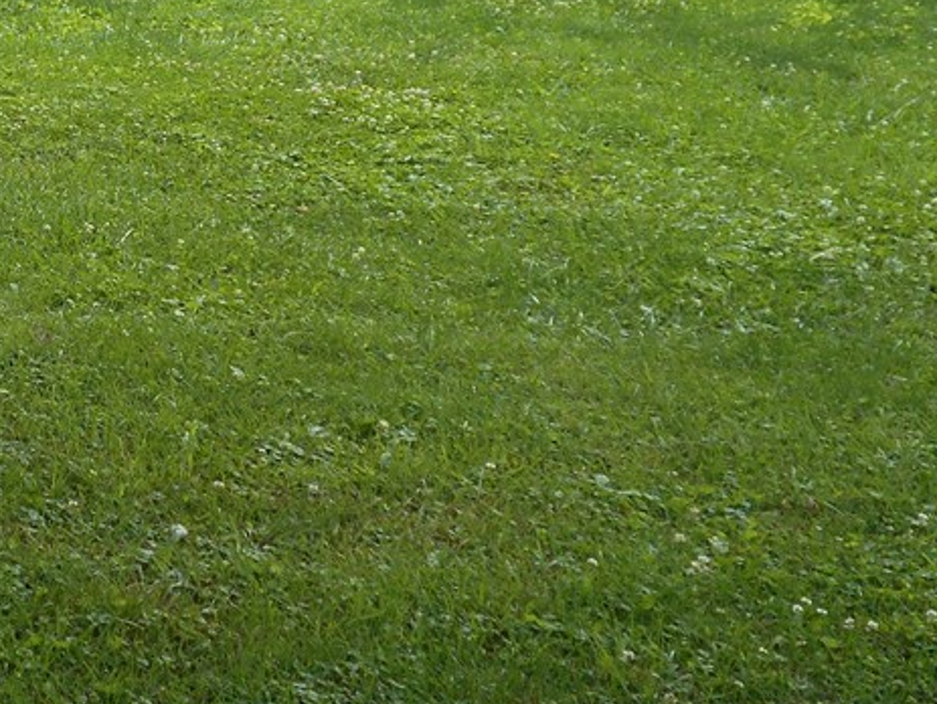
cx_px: -45
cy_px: 77
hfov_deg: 19.9
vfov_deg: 15.4
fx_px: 2573
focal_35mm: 95
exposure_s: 1/320
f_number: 4.2
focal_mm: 7.7
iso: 80
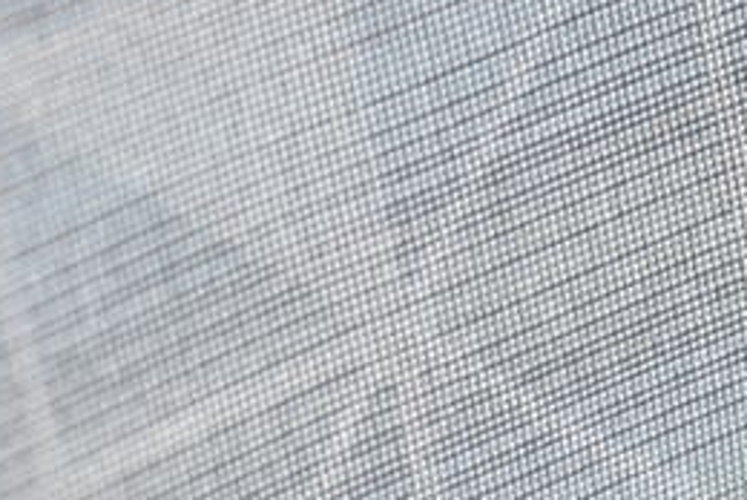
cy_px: 905
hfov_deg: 4.4
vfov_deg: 2.9
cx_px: 514
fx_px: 9805
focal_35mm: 472
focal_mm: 120
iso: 500
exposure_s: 1/60
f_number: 4
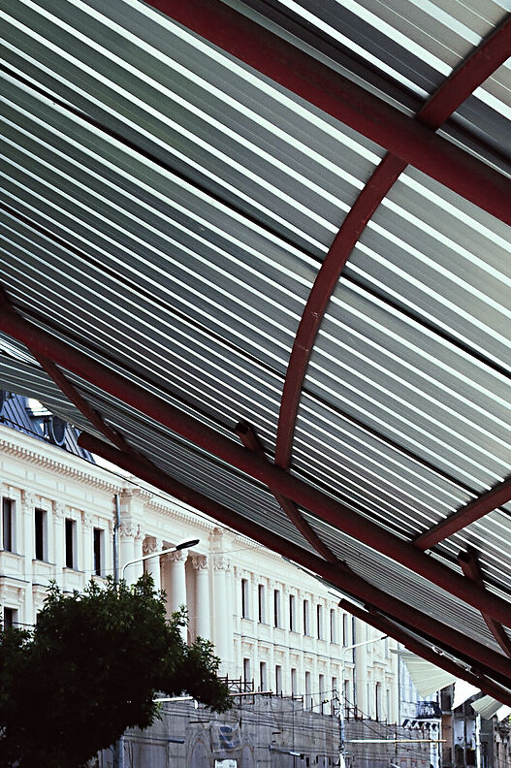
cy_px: 578
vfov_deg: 19.2
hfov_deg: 12.9
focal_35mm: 106
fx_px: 2260
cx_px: 301
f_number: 9
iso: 200
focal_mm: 35
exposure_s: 1/320
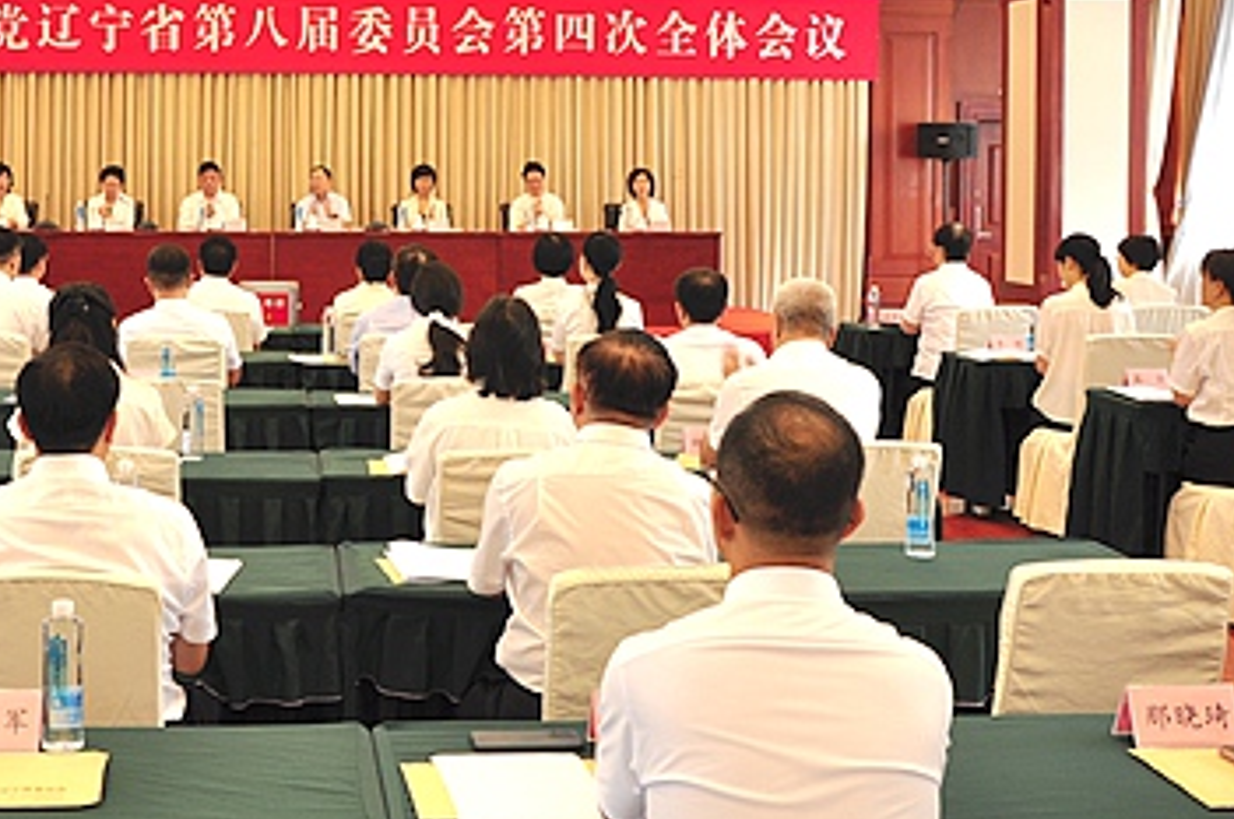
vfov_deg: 24.8
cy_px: 220
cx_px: 309
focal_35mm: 54
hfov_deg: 36.2
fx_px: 1843
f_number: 6.3
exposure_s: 1/15
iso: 200
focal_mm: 21
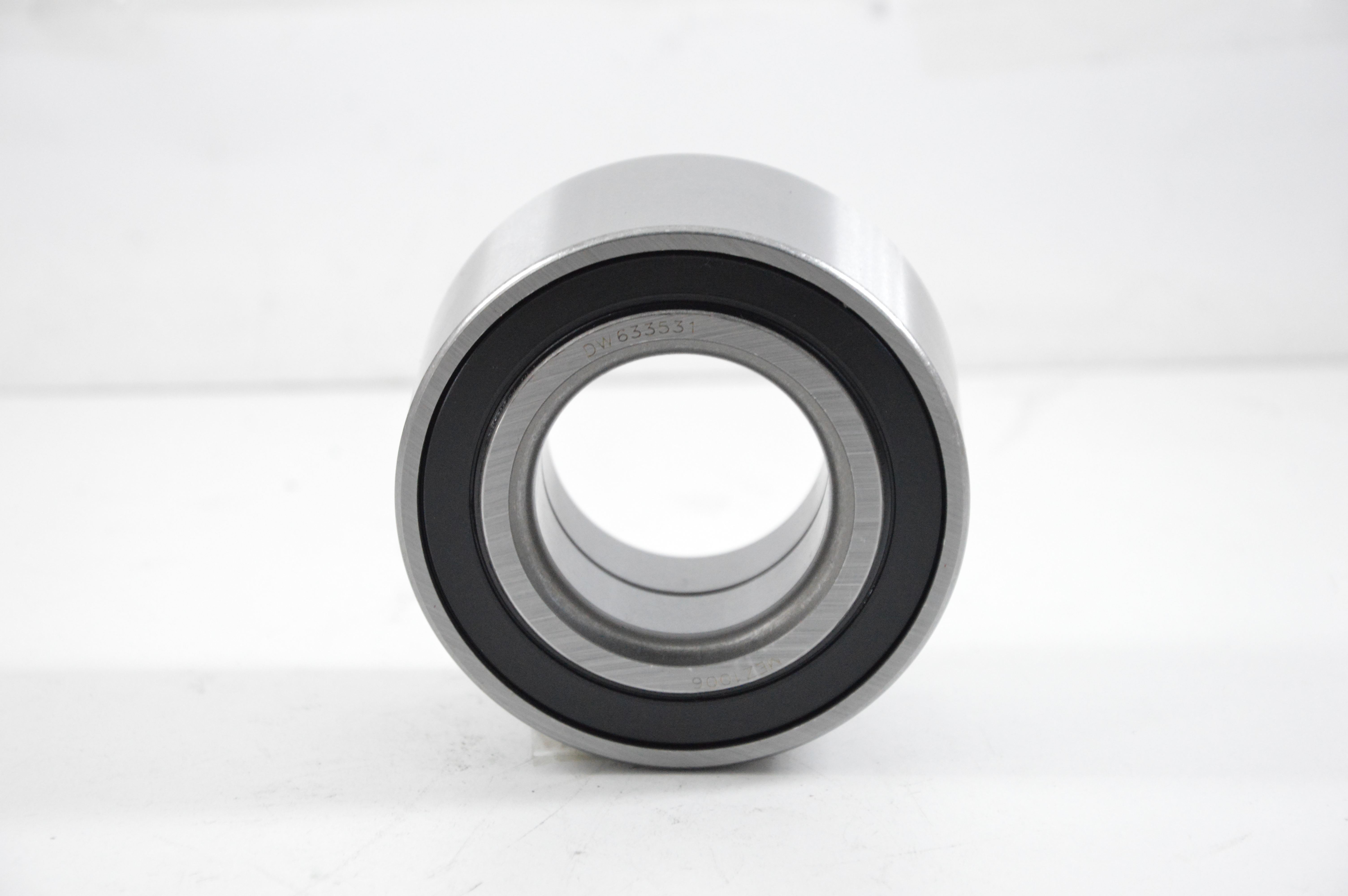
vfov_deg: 9.9
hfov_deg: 14.9
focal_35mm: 138
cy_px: 448
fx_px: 5163
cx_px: 674
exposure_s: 1/100
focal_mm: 92
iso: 3200
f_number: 7.1
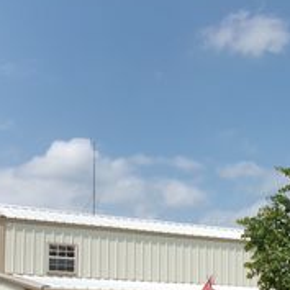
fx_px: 663
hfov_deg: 24.2
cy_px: 288
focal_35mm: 70
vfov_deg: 23.6
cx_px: 236
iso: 100
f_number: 10.8
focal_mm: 5.1
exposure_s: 1/210
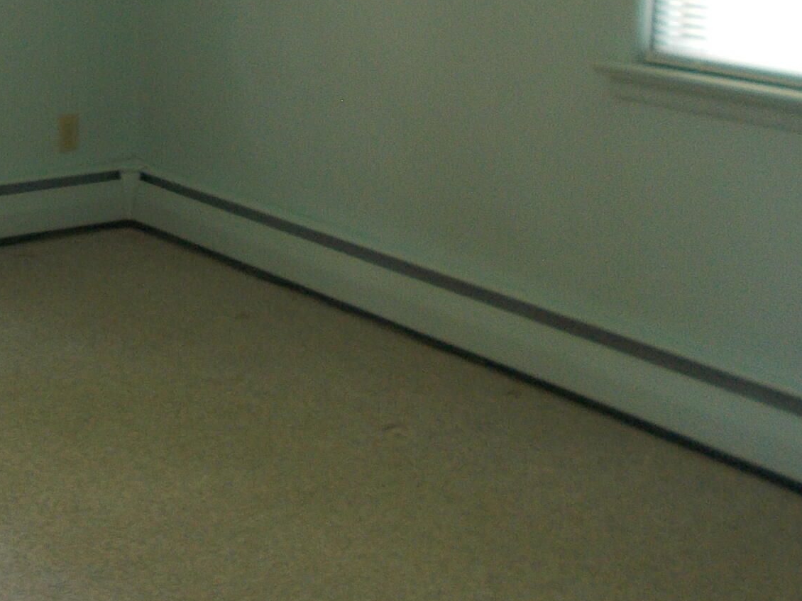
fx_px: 1599
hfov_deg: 27.1
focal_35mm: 69
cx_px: 73
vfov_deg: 20.8
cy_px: 31
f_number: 3.2
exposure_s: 1/25
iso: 160
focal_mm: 4.6
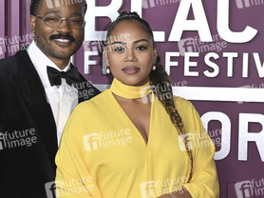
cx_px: 82
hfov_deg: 21.9
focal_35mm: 89
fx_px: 678
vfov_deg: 16.6
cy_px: 116
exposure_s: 1/320
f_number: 6.3
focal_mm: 57
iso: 2500
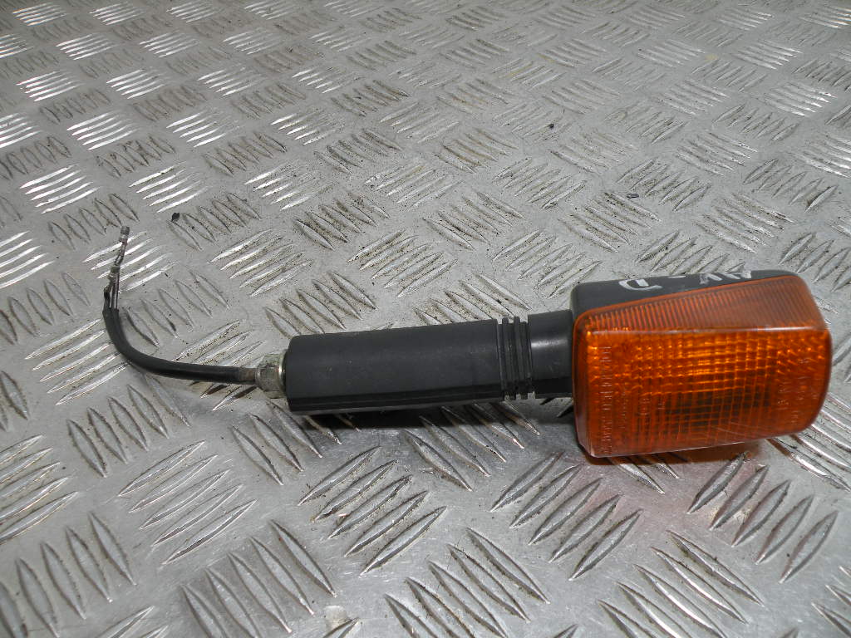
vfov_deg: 51.4
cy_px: 319
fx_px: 664
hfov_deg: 65.3
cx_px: 426
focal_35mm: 27
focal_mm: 4.7
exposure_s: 1/69.3
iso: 64
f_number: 3.2
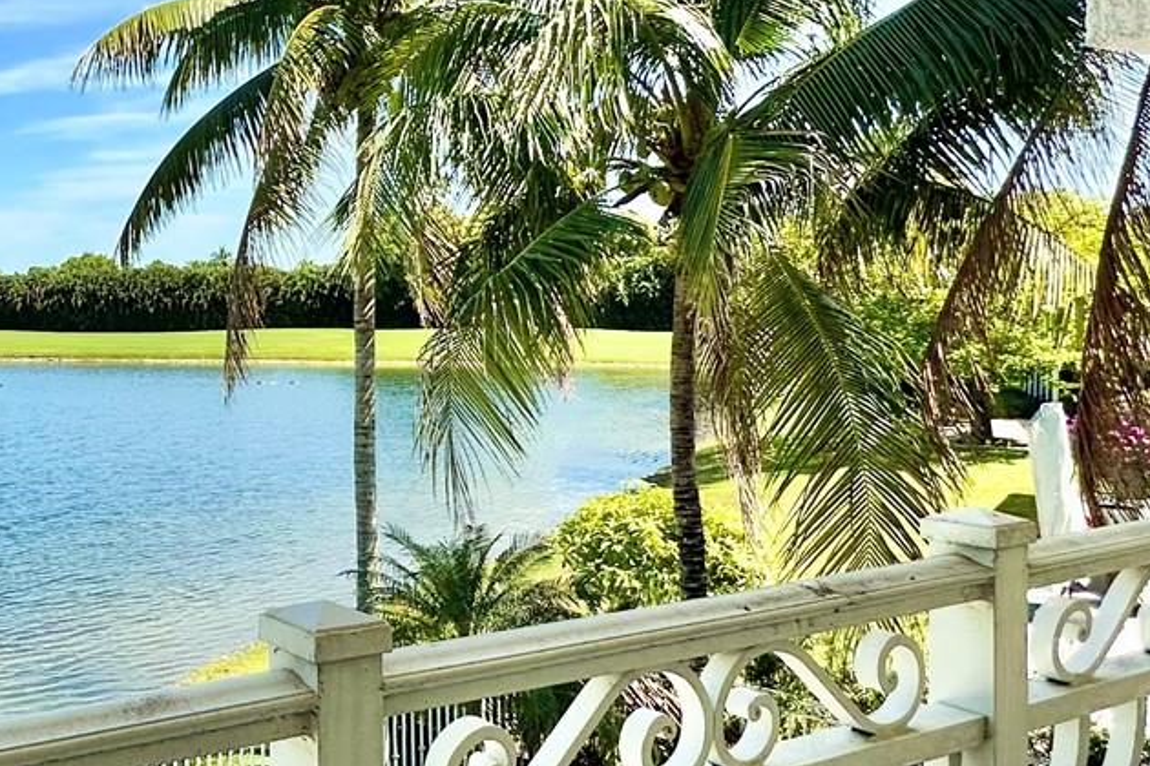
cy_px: 317
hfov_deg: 44.6
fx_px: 1182
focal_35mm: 37
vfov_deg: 35.8
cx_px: 15
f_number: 2.2
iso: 50
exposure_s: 1/1825
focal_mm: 2.22
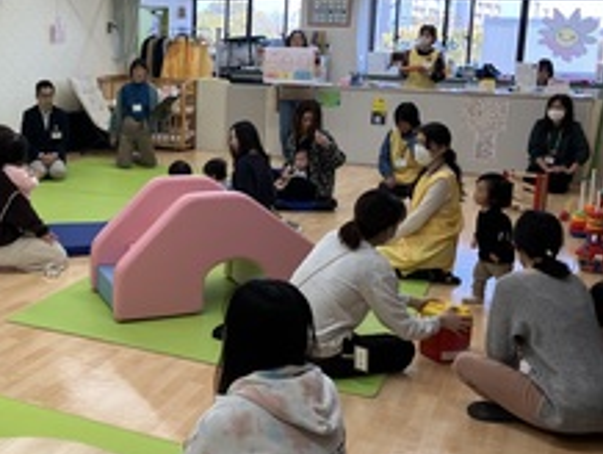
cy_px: 198
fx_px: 785
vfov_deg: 32.2
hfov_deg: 41.1
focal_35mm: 45
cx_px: 166
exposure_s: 1/120
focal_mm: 3.99
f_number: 1.8
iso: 32
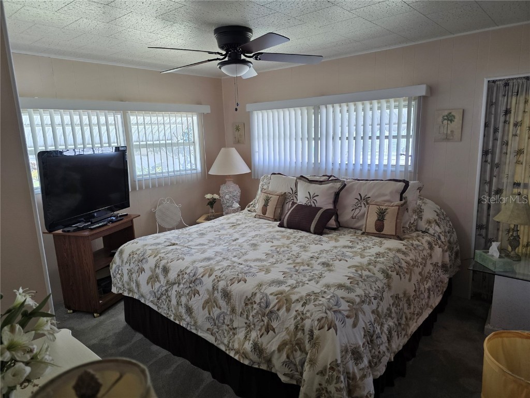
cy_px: 199
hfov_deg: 73.9
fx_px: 352
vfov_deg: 58.9
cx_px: 265
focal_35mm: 23
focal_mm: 6.3
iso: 160
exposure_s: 1/180
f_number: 1.7
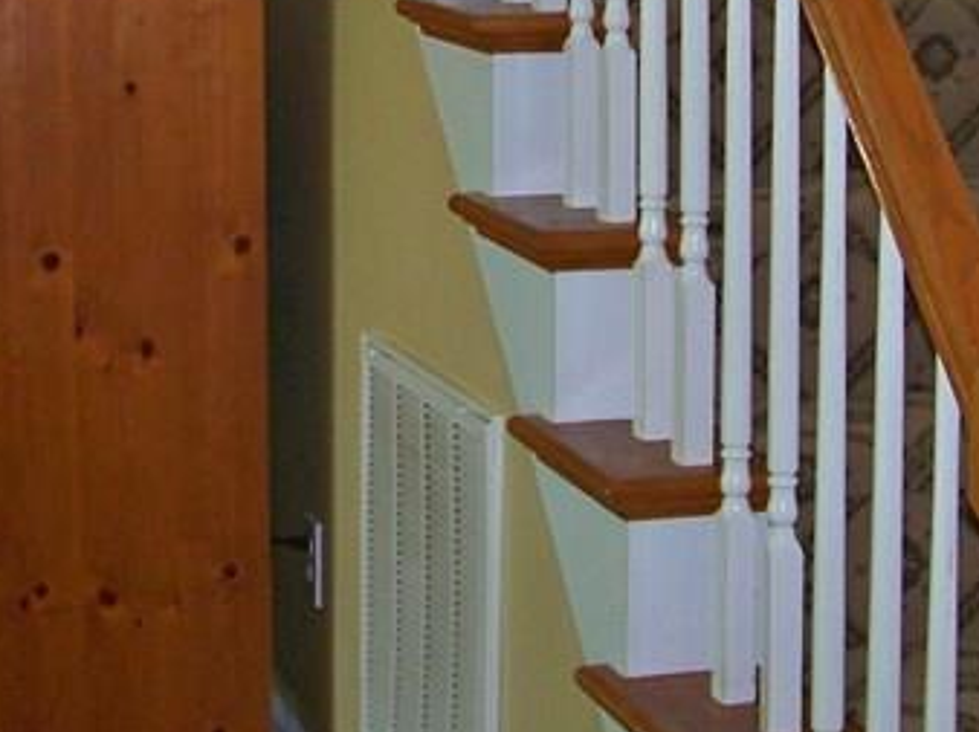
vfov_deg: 14.3
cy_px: -136
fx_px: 2826
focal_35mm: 100
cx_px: 443
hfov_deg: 19.6
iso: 200
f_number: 2.8
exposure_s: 1/30
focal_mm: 5.85
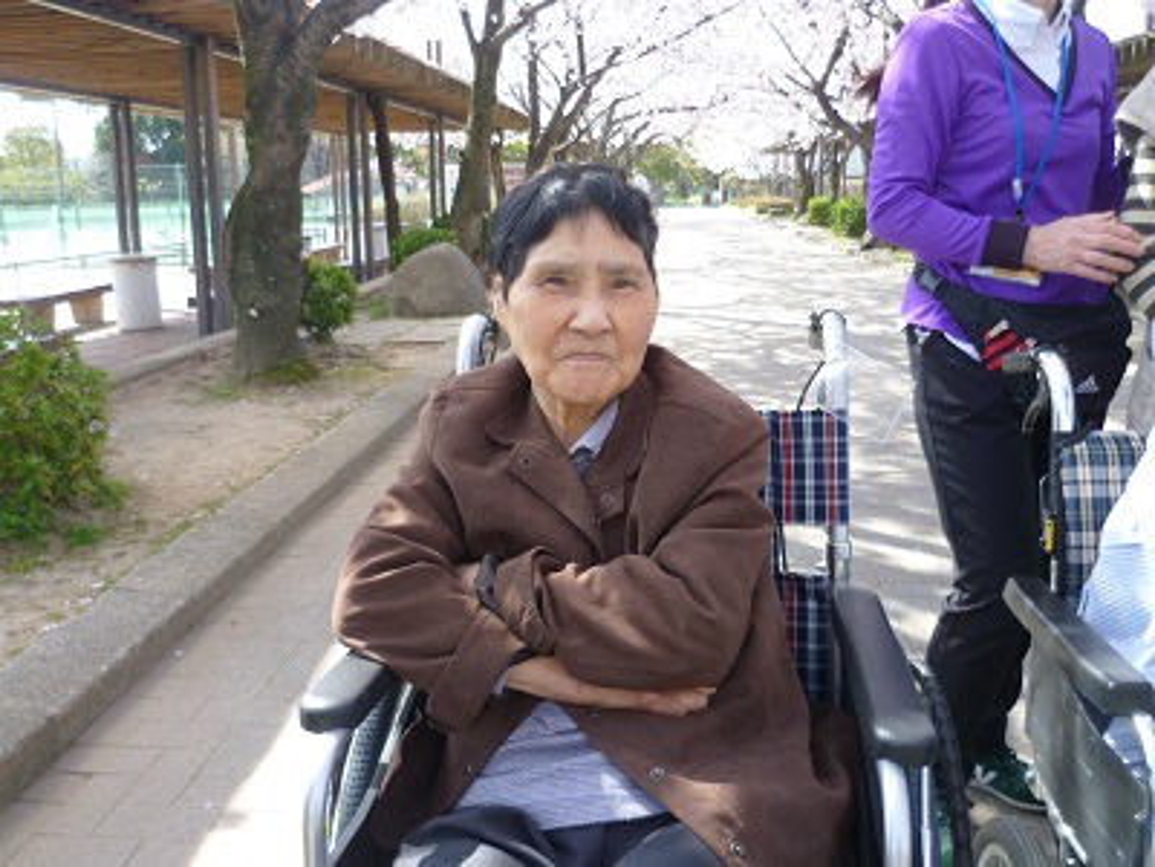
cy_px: 434
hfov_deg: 56.8
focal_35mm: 32
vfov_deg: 44.2
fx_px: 1068
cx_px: 578
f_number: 3
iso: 80
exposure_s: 1/160
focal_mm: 5.7
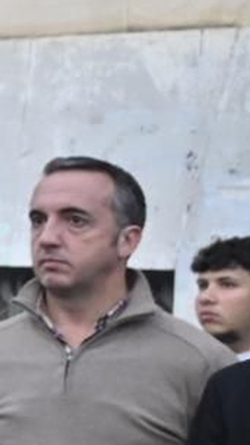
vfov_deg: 12.9
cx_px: -932
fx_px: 1971
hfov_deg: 5.6
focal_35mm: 167
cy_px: 293
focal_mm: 20
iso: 640
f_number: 3.8
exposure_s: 1/250
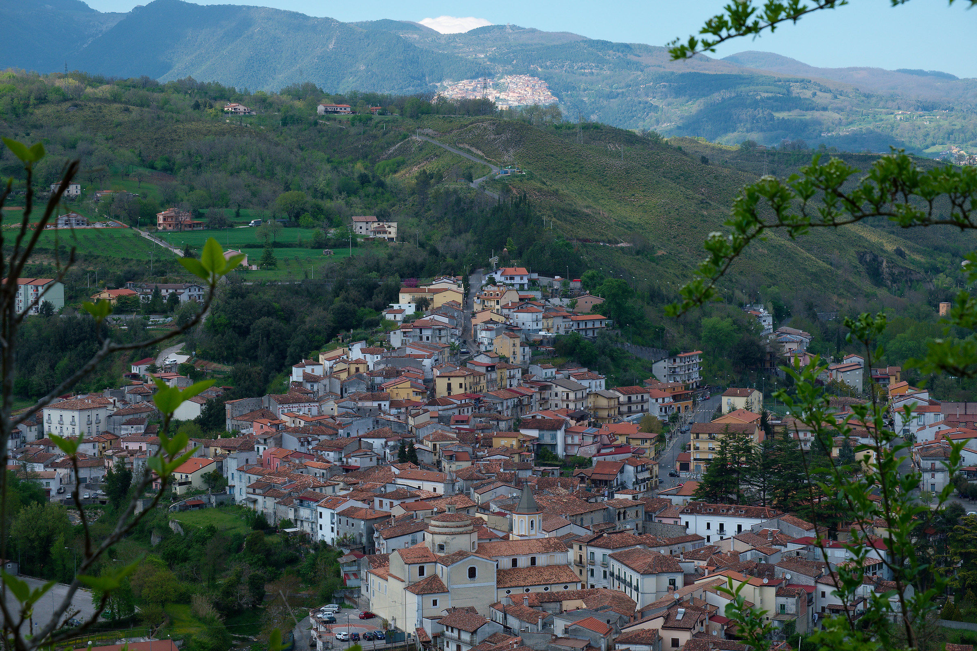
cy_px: 326
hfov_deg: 27.0
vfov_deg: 18.2
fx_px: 2035
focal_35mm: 75
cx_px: 488
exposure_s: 1/180
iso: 200
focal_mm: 50
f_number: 10
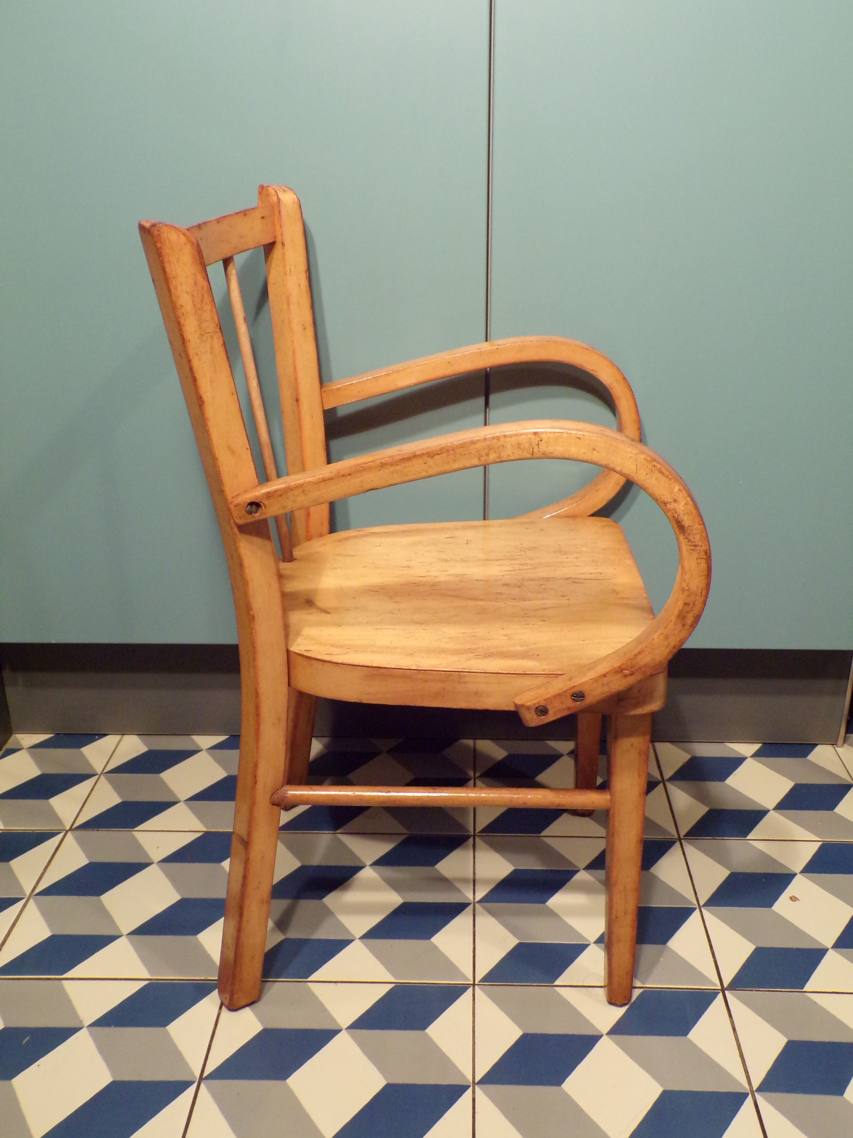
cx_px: 426
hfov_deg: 44.2
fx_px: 1051
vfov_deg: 56.8
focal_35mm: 32
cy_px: 569
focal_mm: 5.8
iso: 406
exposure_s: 1/17
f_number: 3.2
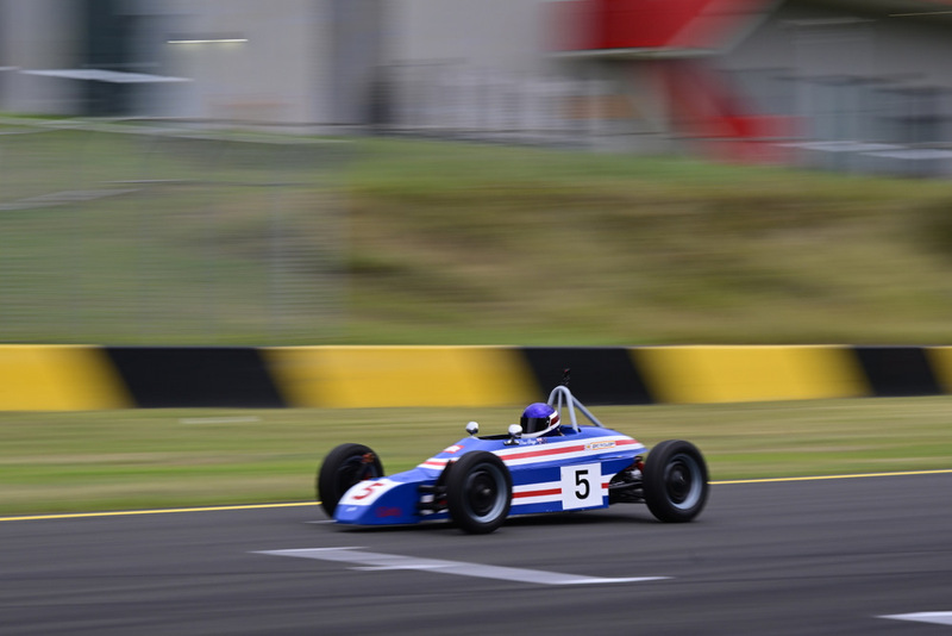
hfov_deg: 17.1
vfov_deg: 11.4
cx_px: 476
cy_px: 318
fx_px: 3174
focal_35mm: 120
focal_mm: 80
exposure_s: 1/50
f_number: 11
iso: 200
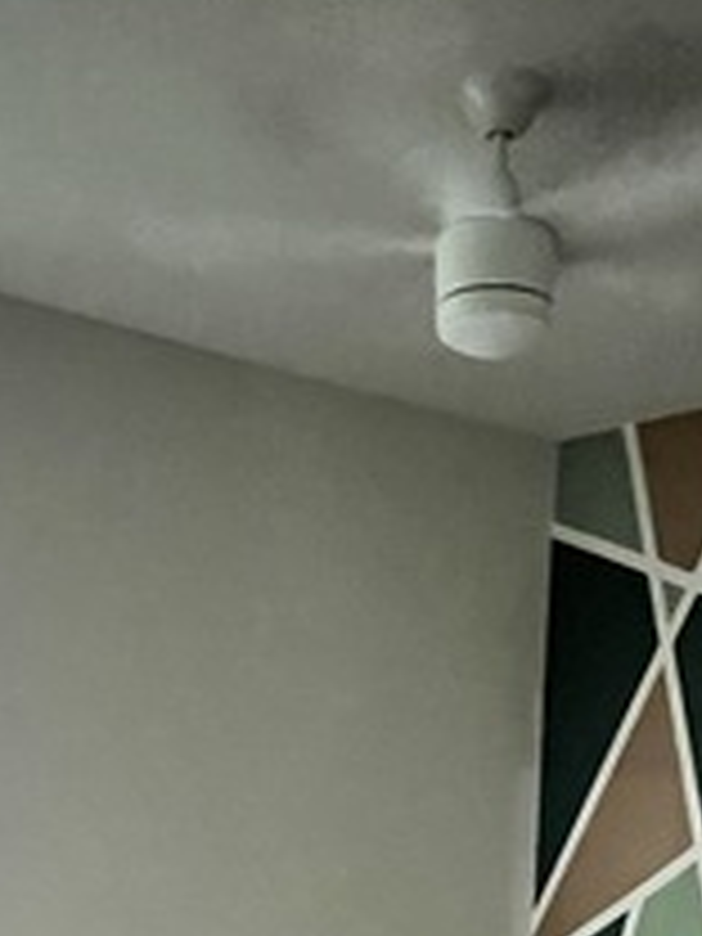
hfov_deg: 35.8
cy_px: 1156
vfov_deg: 35.4
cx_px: 418
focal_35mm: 40
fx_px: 1082
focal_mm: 1.57
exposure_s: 1/30
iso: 1250
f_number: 1.8
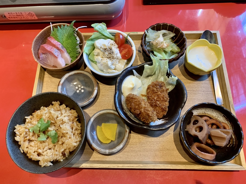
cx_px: 123
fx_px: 185
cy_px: 92
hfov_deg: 67.3
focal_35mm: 26
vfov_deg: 53.1
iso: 200
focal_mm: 4.25
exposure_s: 1/50
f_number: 1.8
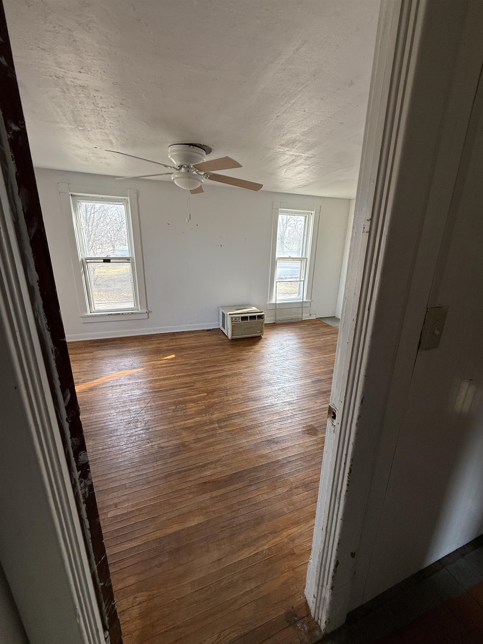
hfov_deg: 85.7
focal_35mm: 14
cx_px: 242
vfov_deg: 102.1
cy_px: 322
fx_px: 260
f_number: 2.2
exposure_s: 1/99
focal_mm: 2.22
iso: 100
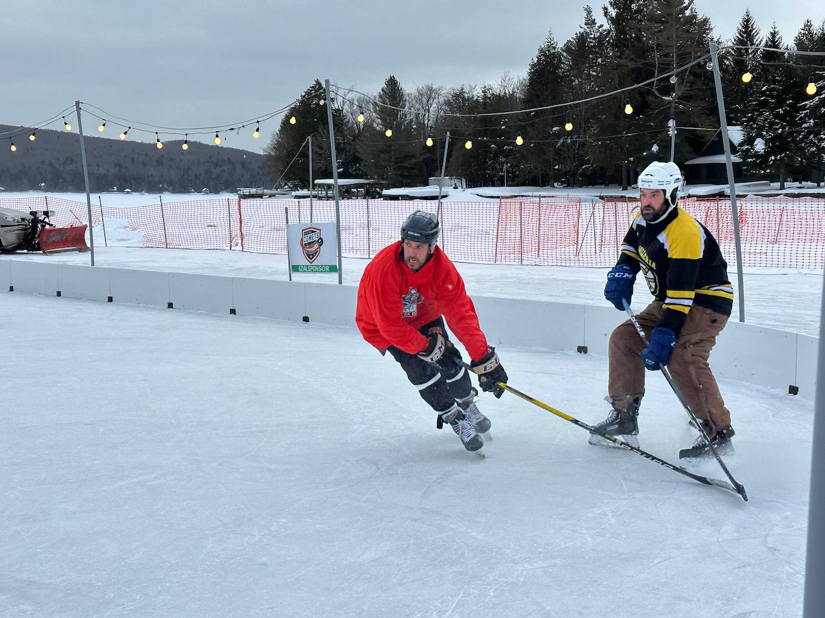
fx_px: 1144
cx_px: 412
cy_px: 309
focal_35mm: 48
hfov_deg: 39.7
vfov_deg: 30.3
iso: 64
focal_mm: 6.86
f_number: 1.78
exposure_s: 1/3876
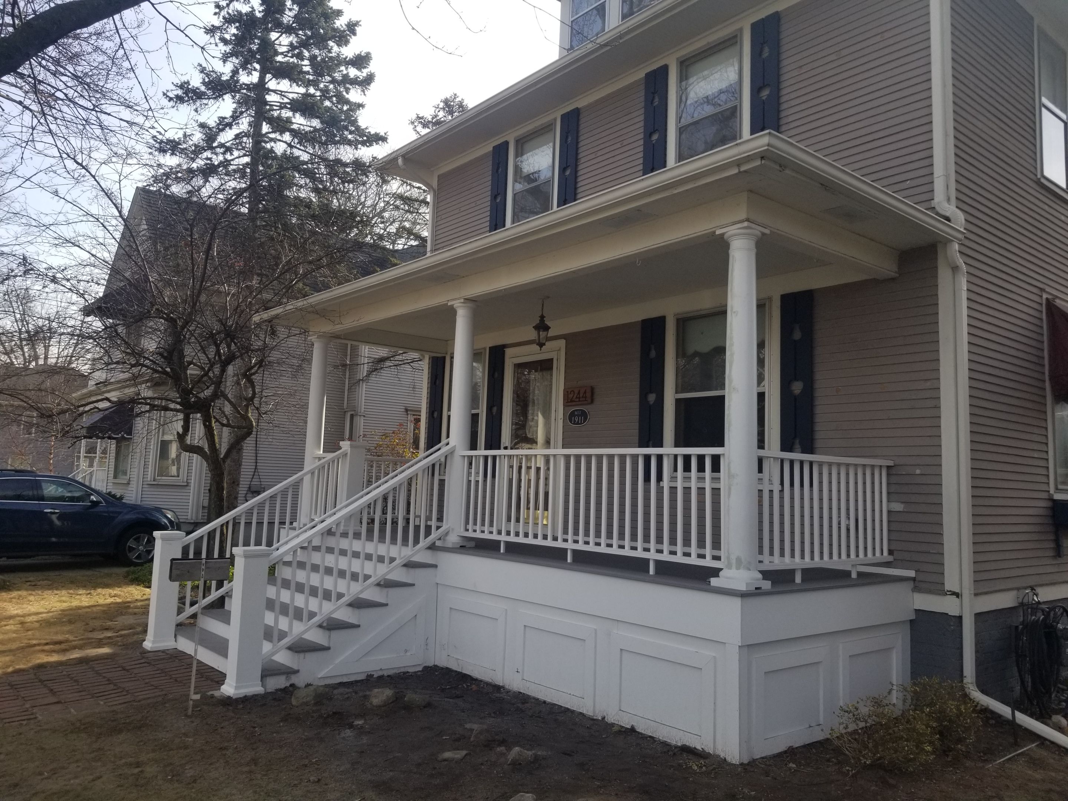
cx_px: 534
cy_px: 400
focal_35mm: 26
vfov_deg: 53.1
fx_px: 802
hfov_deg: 67.3
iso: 50
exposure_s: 1/1264
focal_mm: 4.25
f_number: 1.7
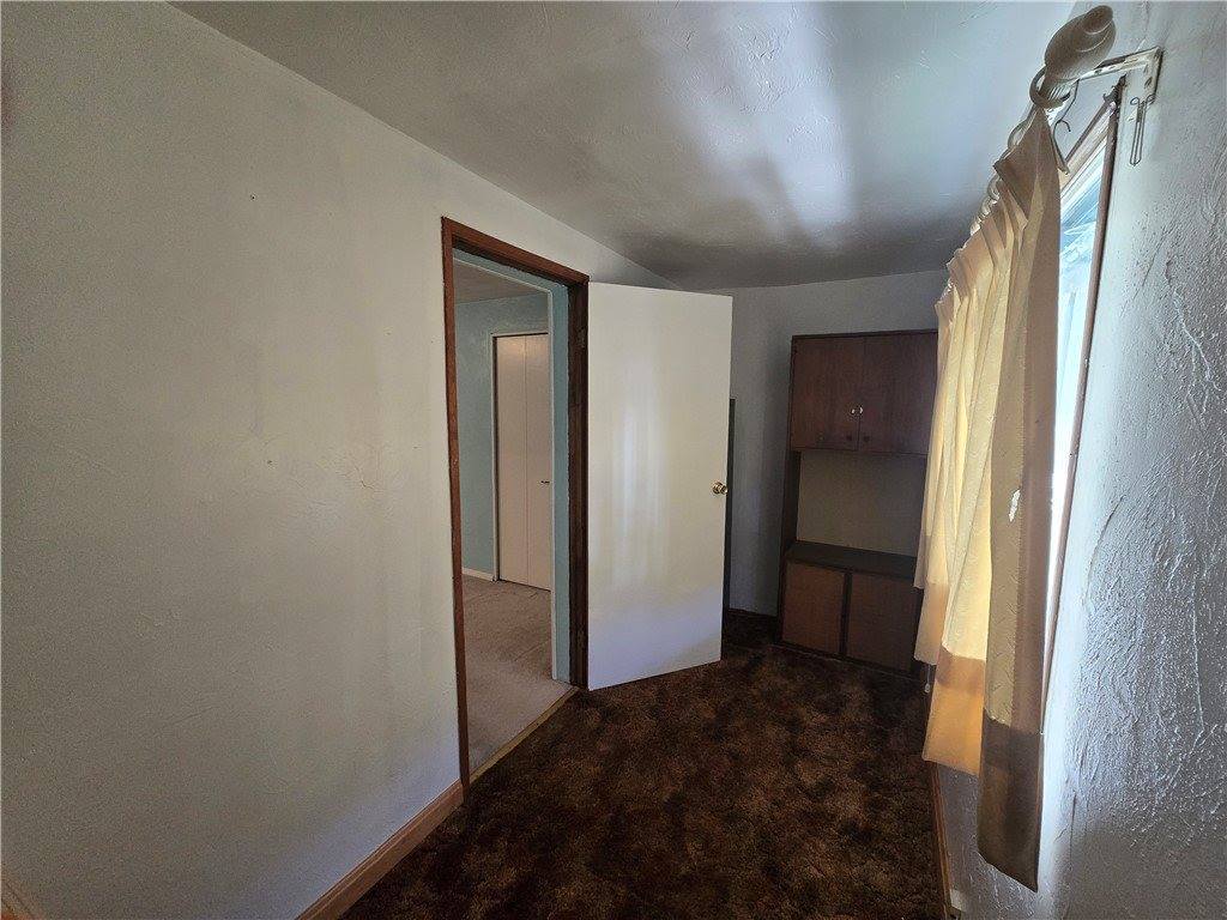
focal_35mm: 13
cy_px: 460
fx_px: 461
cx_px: 614
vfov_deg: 89.9
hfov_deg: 106.2
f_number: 2.2
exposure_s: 1/60
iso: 400
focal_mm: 2.2
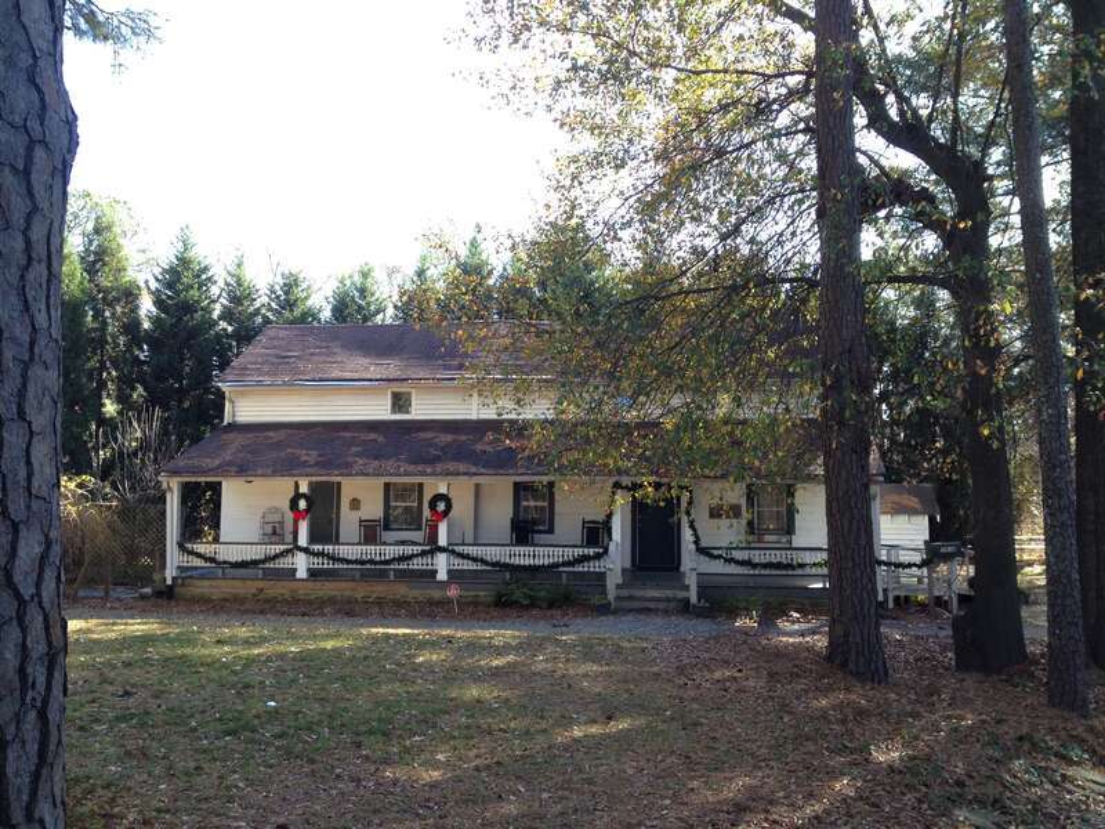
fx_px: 1117
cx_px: 552
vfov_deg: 40.7
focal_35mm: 35
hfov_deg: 52.6
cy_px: 414
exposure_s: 1/120
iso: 64
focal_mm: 4.28
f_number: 2.4
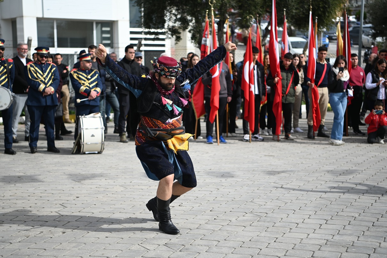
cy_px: 129
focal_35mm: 70
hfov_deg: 28.9
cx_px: 194
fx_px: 752
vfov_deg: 19.4
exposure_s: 1/1600
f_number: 2.8
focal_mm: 70
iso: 125
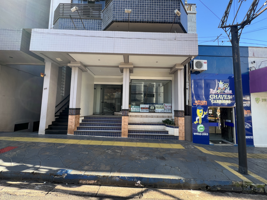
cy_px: 100
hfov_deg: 106.2
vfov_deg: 89.9
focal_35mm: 13
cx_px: 134
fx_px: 100
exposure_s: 1/108
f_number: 1.8
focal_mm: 1.57
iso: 32
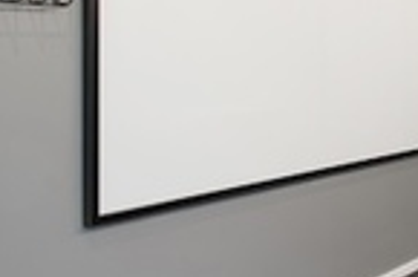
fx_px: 657
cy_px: 53
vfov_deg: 23.4
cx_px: 666
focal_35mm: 57
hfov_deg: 24.7
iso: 100
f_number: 9
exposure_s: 1/20
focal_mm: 11
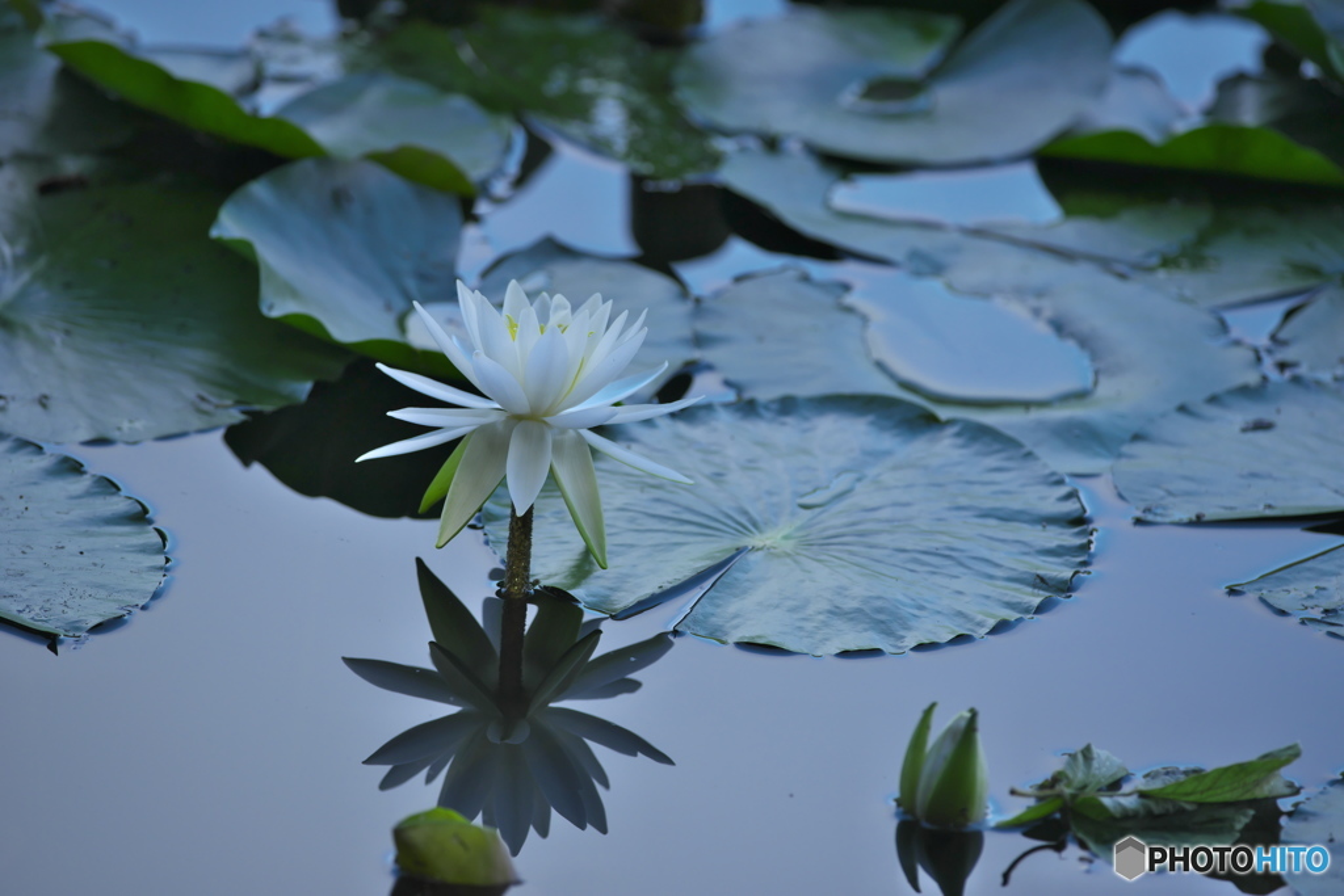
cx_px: 672
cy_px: 448
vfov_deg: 4.6
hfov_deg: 6.9
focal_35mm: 300
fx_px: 11201
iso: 250
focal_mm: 300
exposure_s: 1/1000
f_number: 5.6
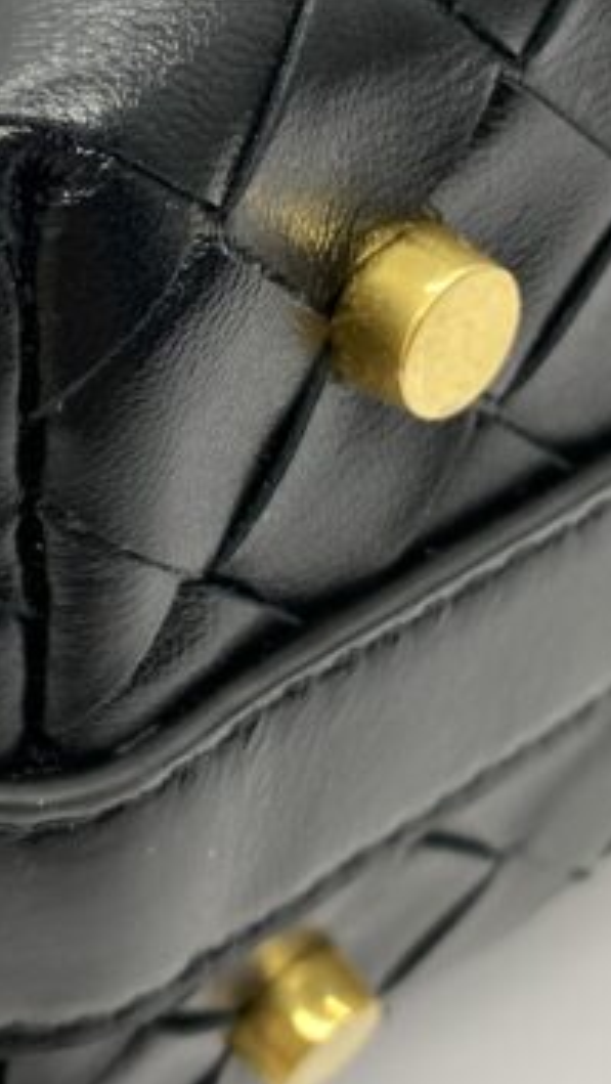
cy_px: 111
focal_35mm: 79
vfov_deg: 26.0
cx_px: -12
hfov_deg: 15.0
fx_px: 2272
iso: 40
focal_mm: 4.25
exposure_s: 1/100
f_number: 1.8
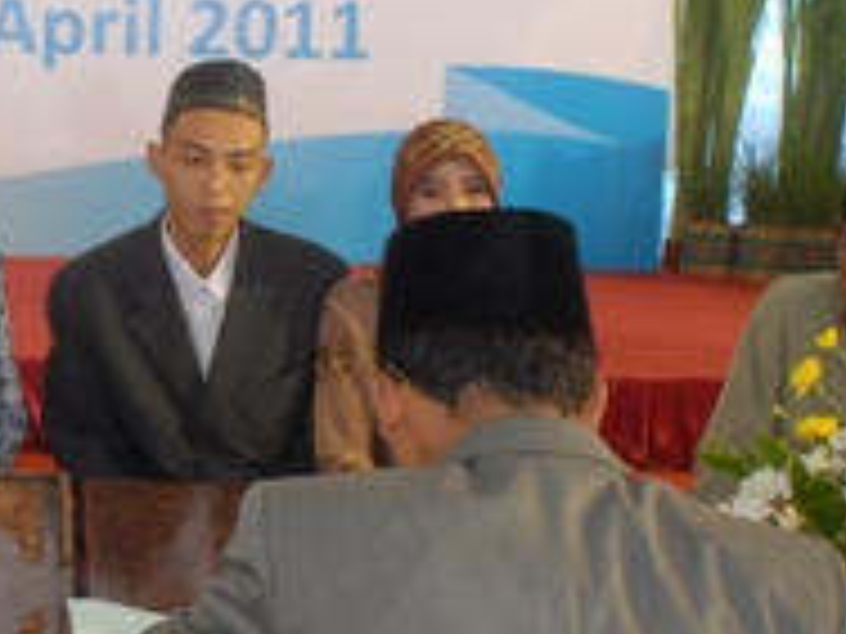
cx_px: 14
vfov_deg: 21.3
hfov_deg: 26.7
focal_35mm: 69
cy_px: 265
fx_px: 1686
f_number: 3.5
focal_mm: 20
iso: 400
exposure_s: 1/40
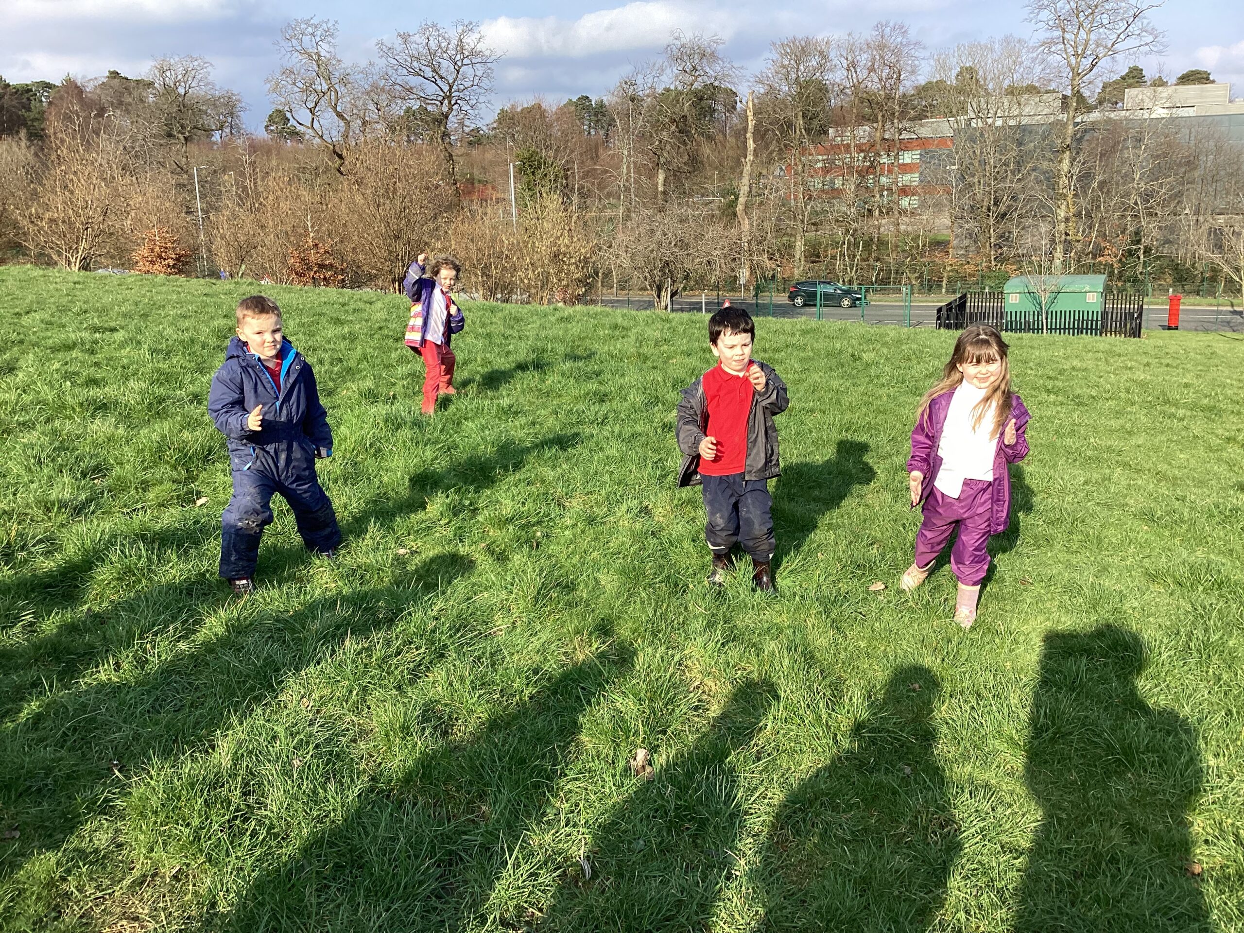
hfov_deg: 58.4
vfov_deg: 45.4
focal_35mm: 31
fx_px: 1114
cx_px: 622
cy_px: 466
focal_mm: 3.3
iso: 25
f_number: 2.4
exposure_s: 1/608
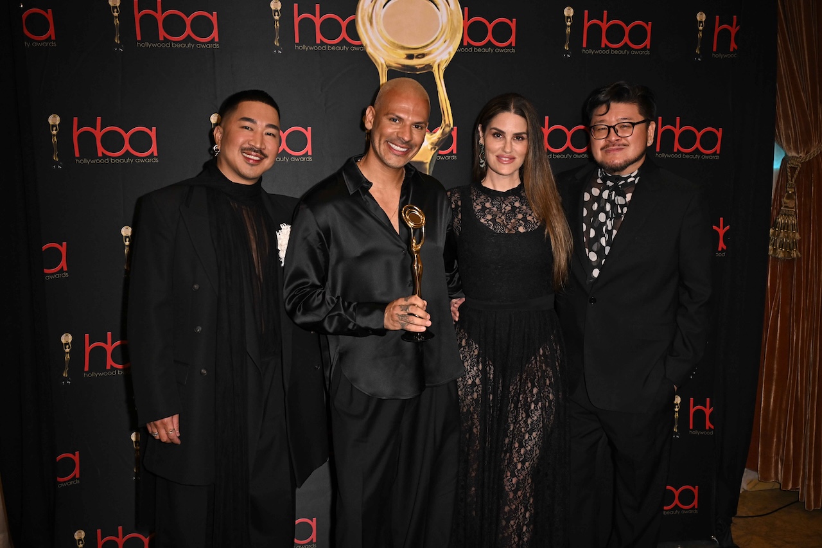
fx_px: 799
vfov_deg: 37.8
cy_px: 274
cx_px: 411
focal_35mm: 35
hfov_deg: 54.4
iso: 2000
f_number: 5.6
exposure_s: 1/320
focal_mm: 35
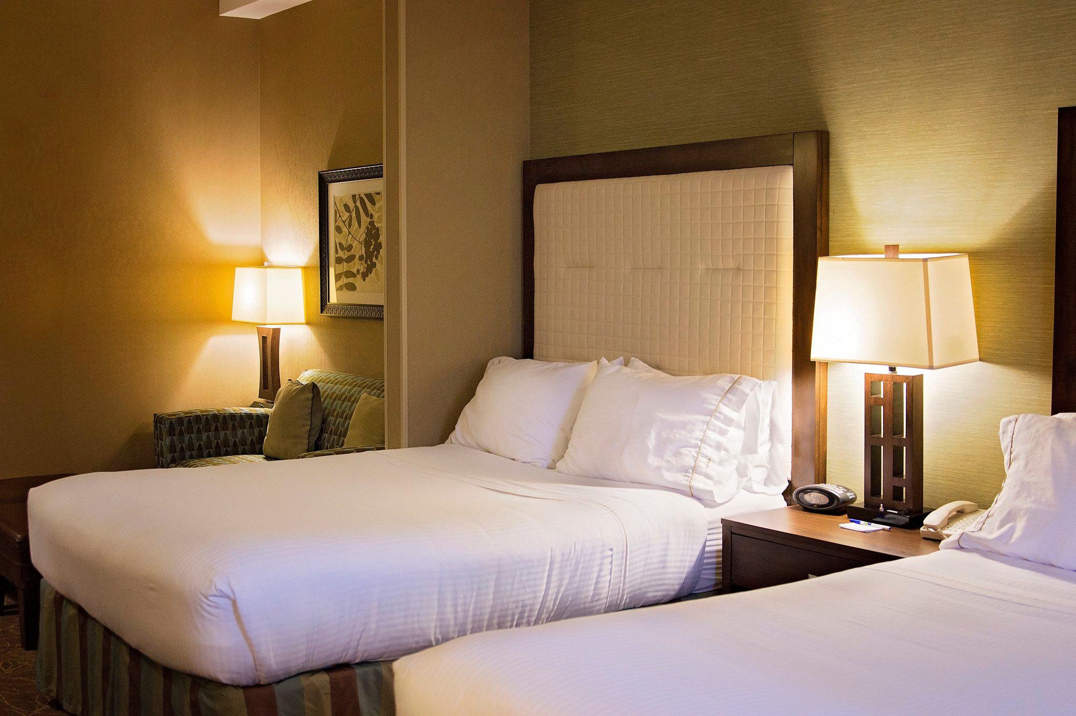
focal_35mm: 42
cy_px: 358
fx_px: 1254
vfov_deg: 31.8
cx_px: 538
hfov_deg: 46.4
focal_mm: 28
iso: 800
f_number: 3.2
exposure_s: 1/60
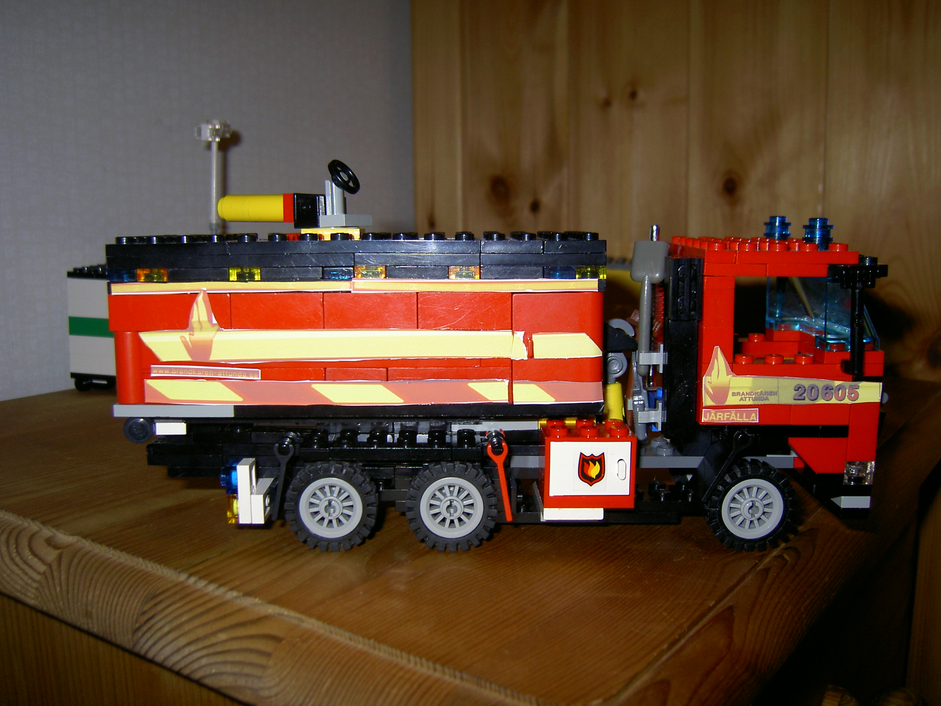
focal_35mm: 34
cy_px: 353
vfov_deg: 41.8
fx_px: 924
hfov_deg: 54.0
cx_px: 470
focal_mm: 5.6
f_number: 2.8
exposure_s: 1/60
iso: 50
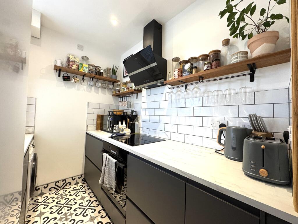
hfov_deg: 102.1
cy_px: 112
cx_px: 149
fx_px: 121
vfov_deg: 85.7
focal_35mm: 14
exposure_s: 1/99
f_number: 2.2
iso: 200
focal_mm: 2.22
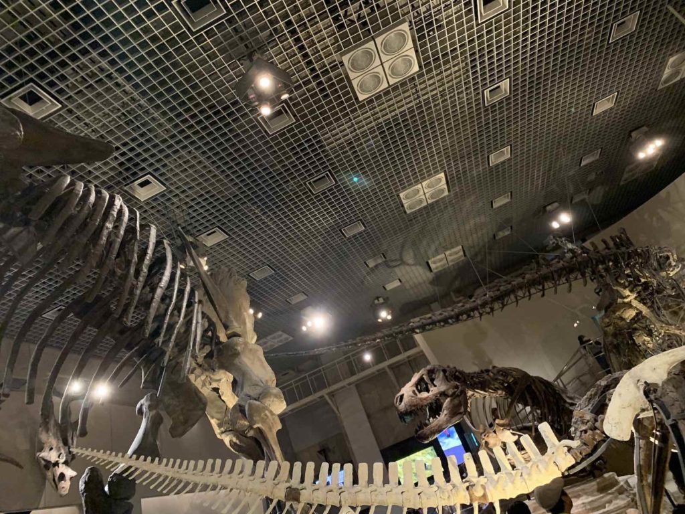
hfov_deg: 67.3
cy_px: 257
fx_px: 515
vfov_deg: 53.1
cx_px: 342
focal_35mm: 26
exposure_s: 1/33
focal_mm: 4.25
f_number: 1.8
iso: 400
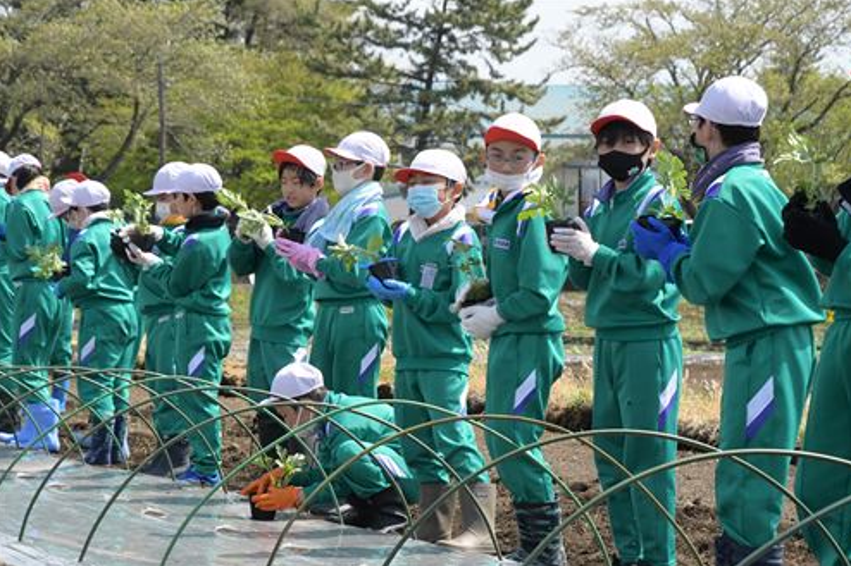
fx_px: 3769
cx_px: 424
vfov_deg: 8.6
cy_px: 283
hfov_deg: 12.9
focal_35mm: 160
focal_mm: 105
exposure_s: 1/1000
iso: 2500
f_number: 16
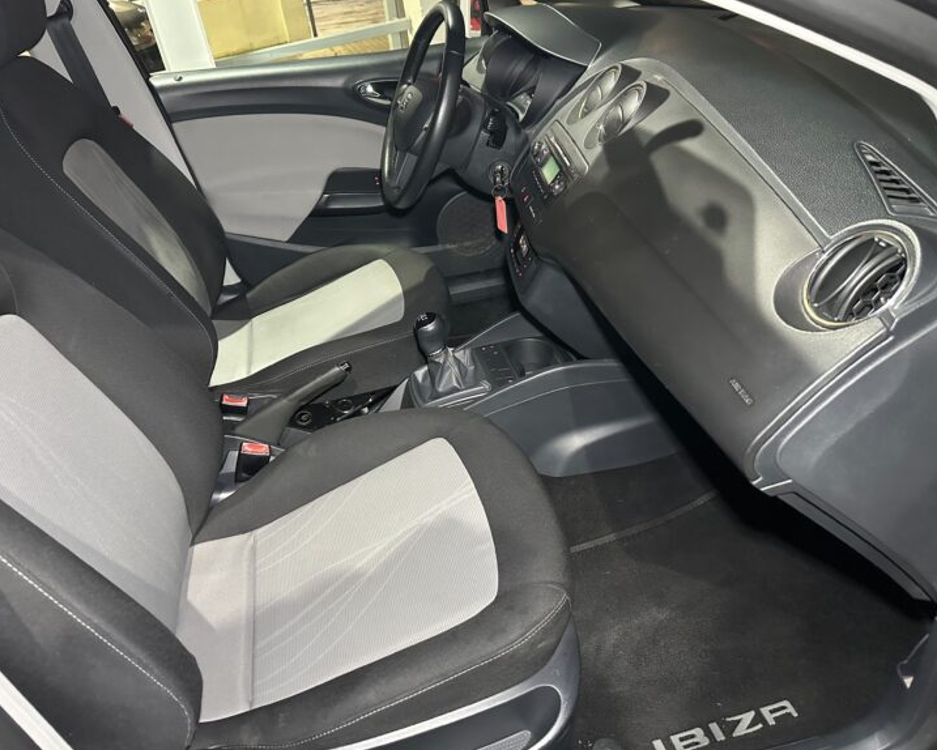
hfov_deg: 65.9
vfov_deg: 54.9
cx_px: 425
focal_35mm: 26
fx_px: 721
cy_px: 365
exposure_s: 1/33
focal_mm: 6.86
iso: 800
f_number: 1.78
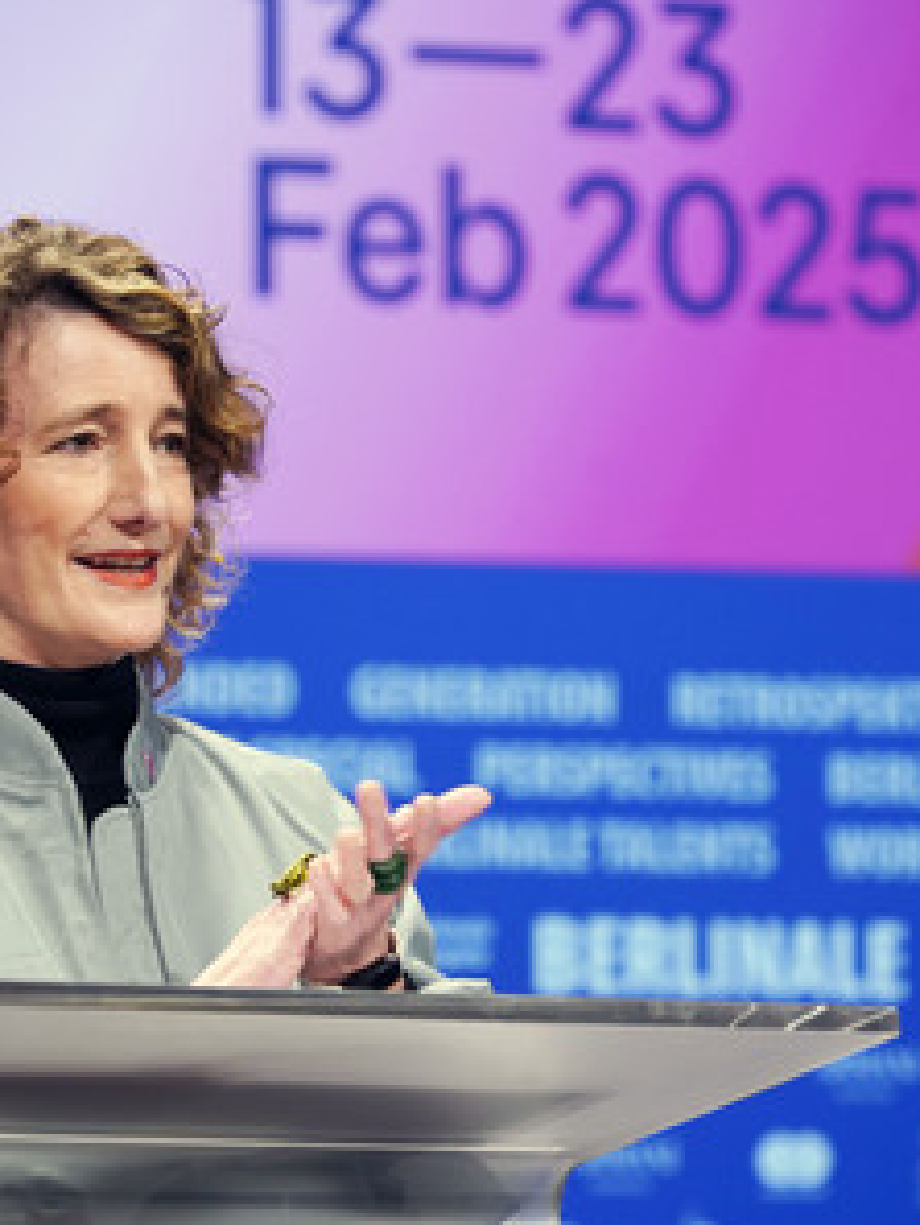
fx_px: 9349
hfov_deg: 5.6
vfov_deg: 7.5
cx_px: 427
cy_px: 615
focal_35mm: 264
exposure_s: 1/100
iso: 2000
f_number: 5.6
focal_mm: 181
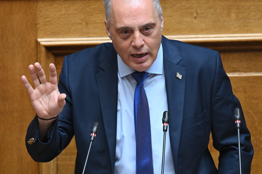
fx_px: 4999
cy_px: 82
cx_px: 140
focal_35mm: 687
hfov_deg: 3.0
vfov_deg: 2.0
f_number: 6.3
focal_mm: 520
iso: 3200
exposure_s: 1/250
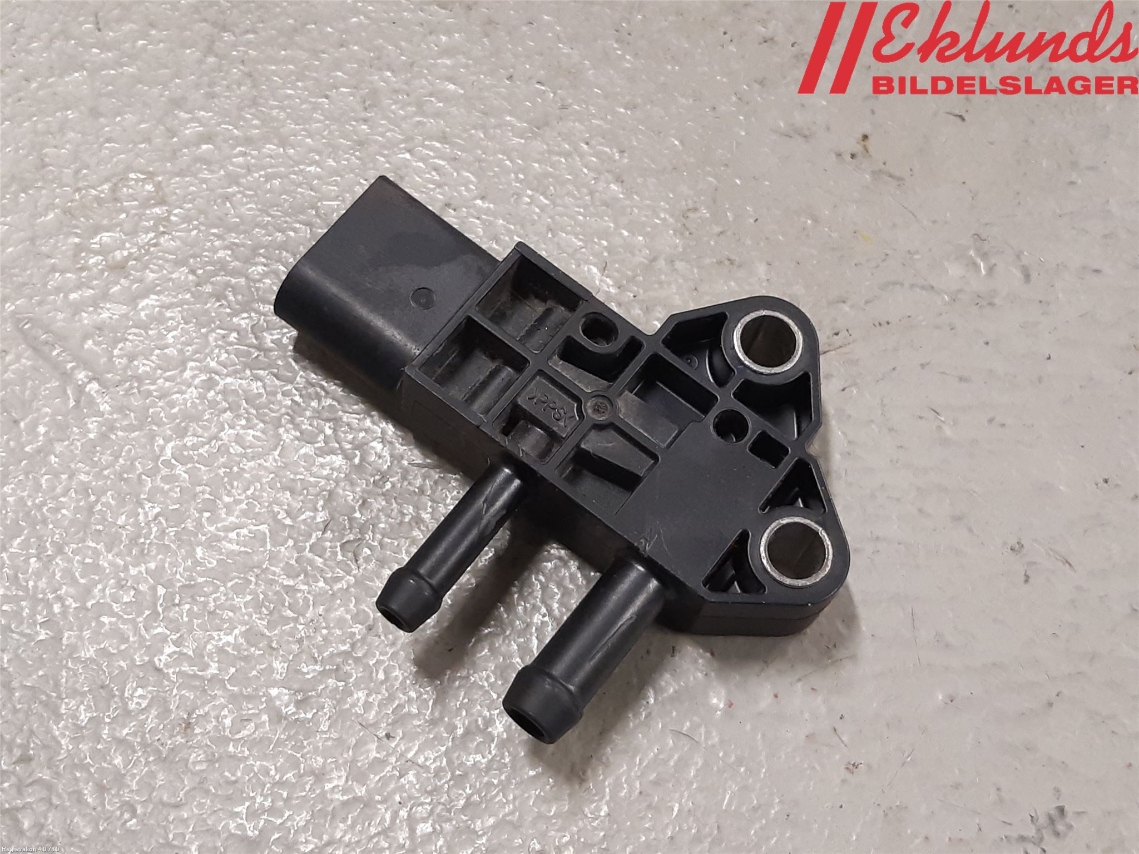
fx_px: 856
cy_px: 427
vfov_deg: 53.1
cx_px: 570
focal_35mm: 26
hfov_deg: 67.3
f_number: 1.7
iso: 160
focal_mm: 3.93
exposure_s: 1/50
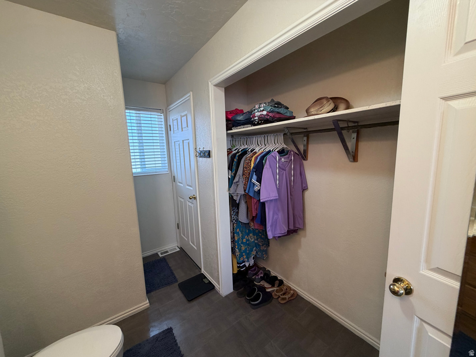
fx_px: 193
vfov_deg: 85.7
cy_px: 178
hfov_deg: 102.1
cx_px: 238
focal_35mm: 14
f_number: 2.2
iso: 200
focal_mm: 2.22
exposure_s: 1/120
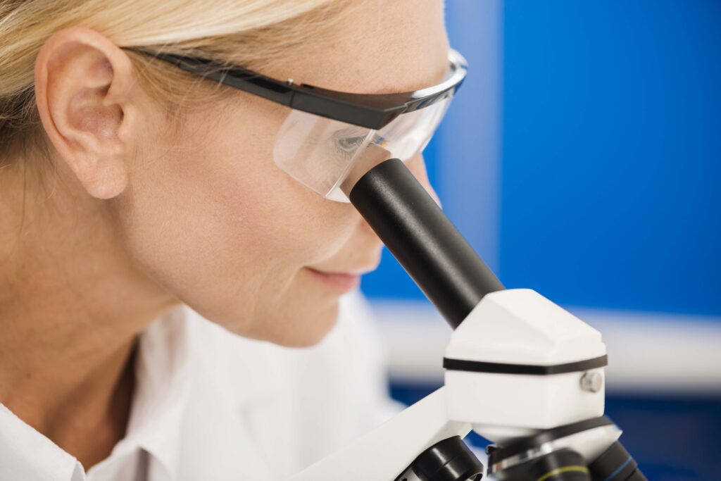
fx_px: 2103
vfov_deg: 13.0
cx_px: 360
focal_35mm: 105
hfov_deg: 19.5
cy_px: 240
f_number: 3
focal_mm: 105
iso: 100
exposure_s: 1/160
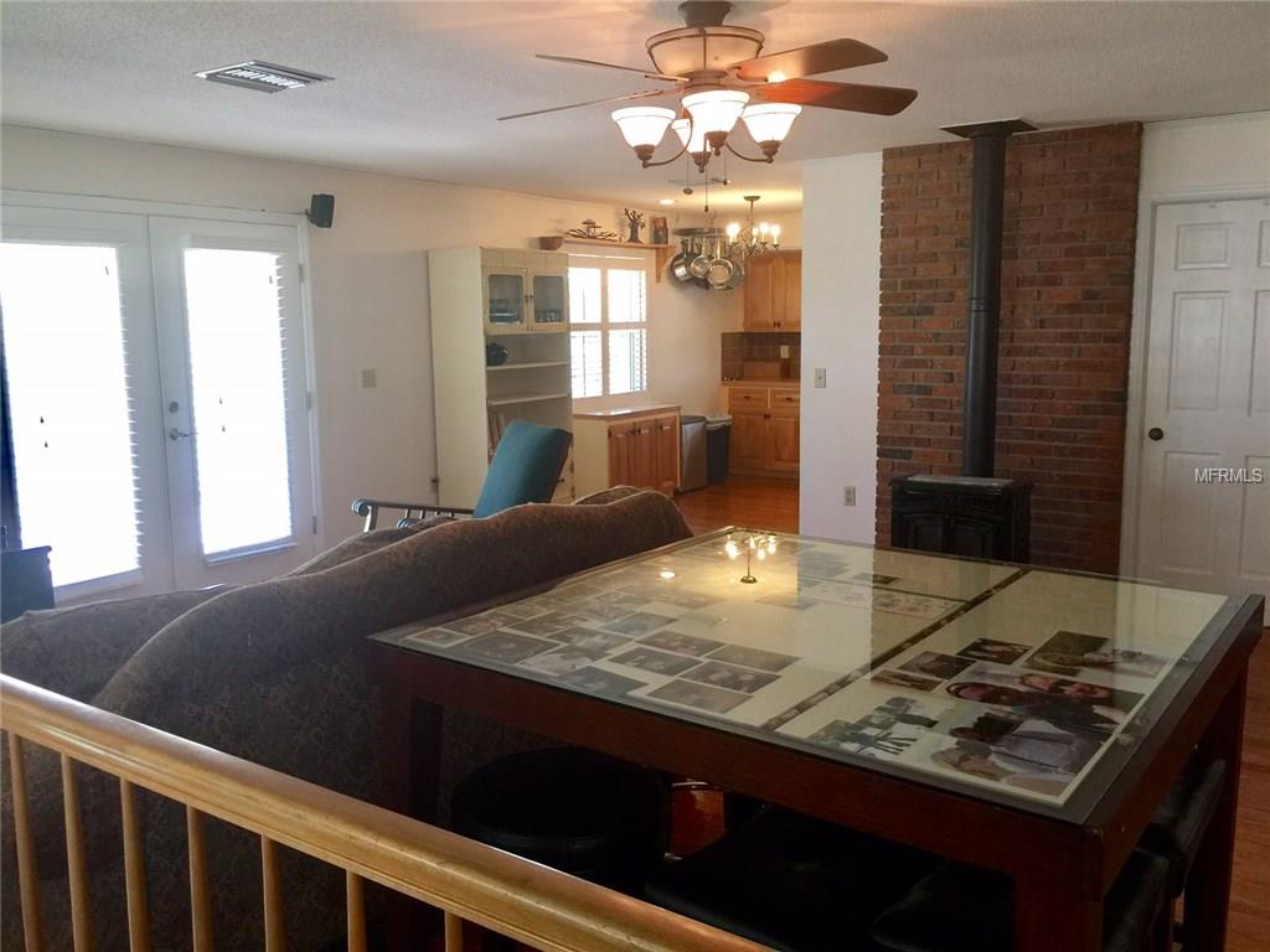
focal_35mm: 29
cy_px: 476
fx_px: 1064
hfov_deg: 61.7
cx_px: 635
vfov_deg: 48.2
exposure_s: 1/30
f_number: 2.2
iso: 50
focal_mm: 4.15
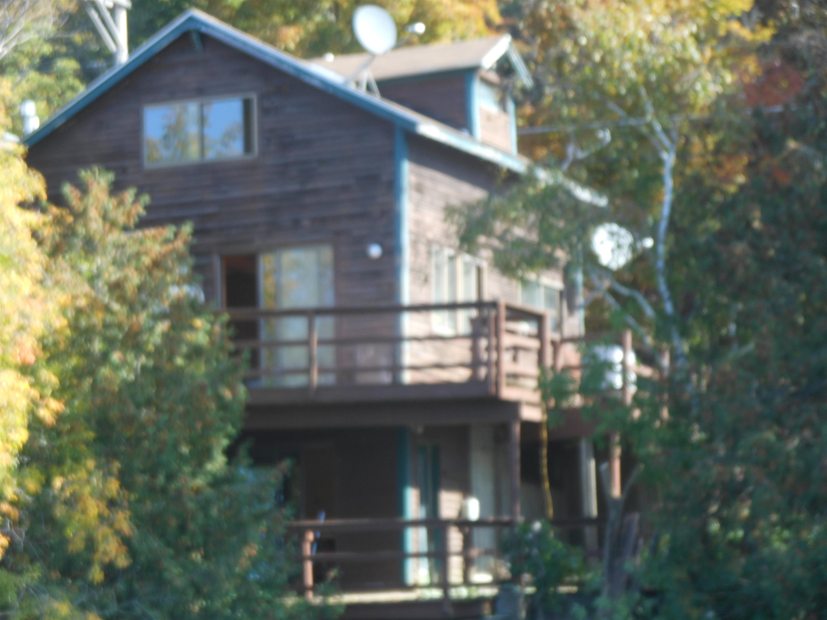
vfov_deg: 11.7
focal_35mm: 127
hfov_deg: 15.5
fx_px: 3034
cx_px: 414
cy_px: 310
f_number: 5
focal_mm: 22.6
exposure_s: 1/80
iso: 80
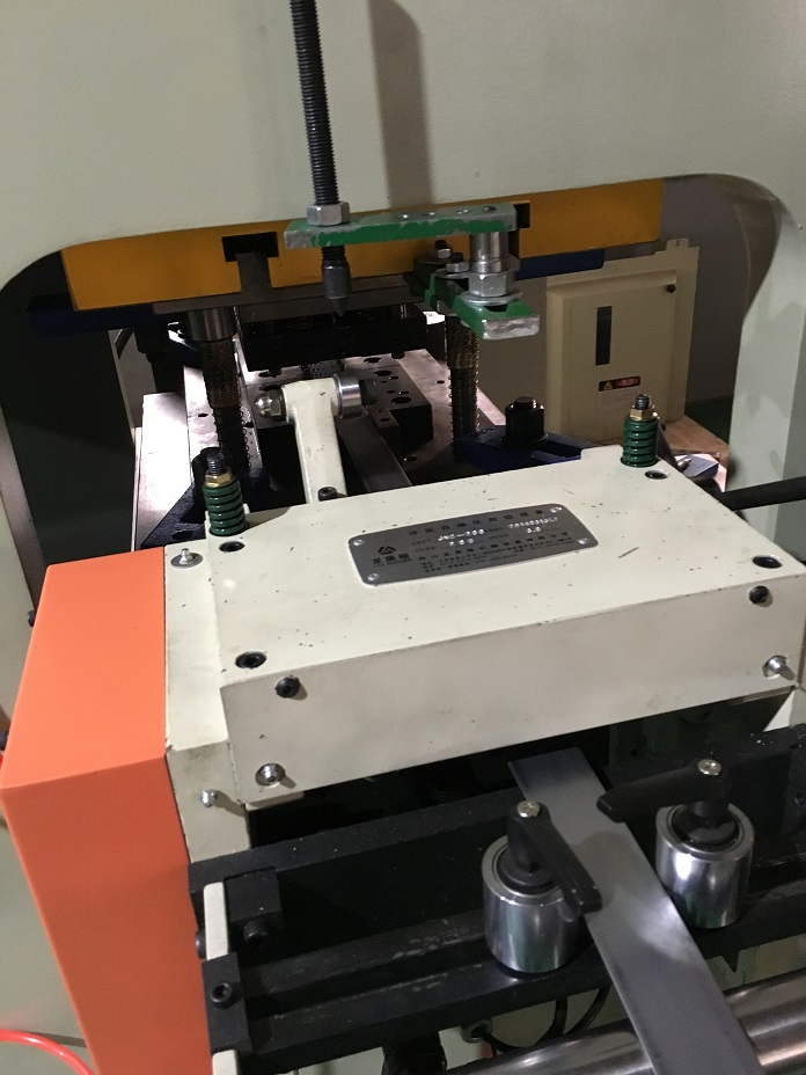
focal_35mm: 29
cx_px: 403
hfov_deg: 48.2
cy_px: 538
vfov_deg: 61.7
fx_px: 900
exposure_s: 1/17
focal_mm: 4.15
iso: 400
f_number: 2.2
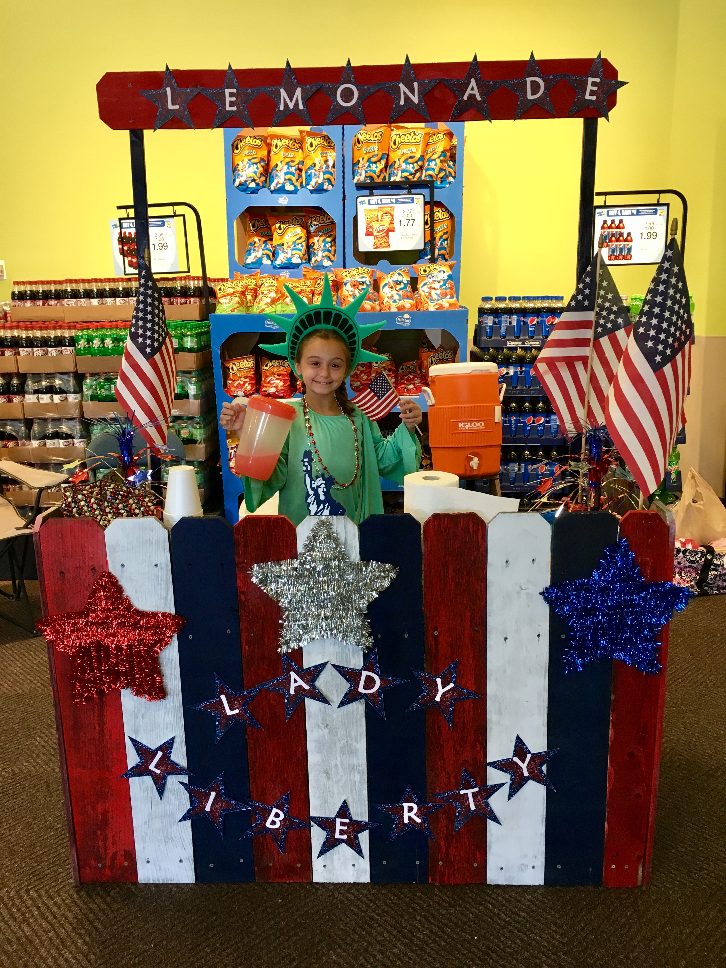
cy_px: 484
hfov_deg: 48.2
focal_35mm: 29
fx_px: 811
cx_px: 363
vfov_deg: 61.7
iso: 40
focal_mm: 4.15
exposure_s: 1/30
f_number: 2.2
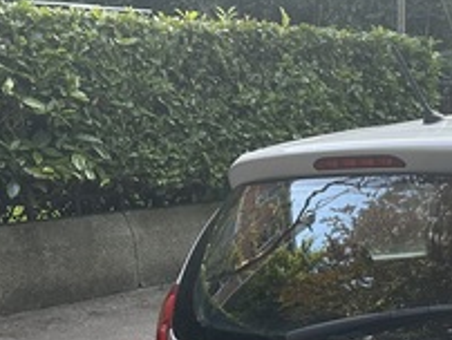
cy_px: 400
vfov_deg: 18.5
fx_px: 994
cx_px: 559
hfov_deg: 23.2
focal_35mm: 76
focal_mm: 6.86
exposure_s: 1/202
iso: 64
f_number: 1.78
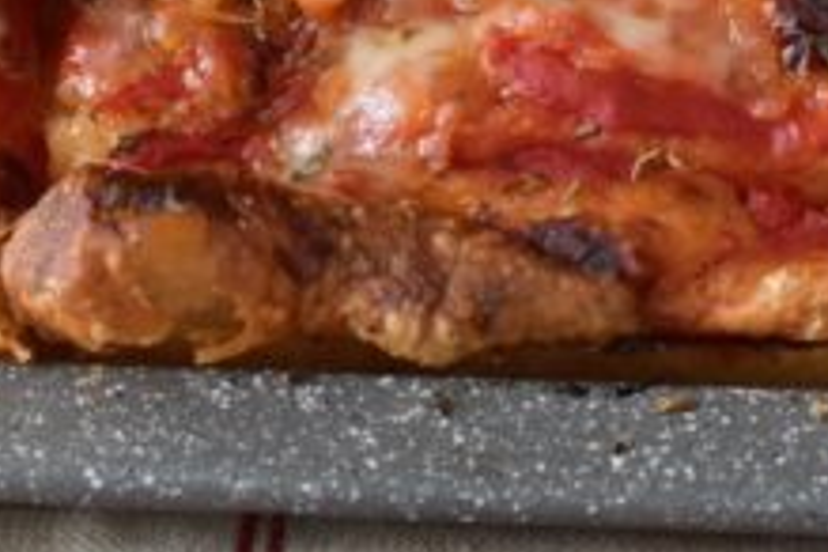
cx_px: 484
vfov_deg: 7.8
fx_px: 3971
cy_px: -253
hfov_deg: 11.9
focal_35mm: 173
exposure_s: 1/8
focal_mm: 35
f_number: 5.6
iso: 1000
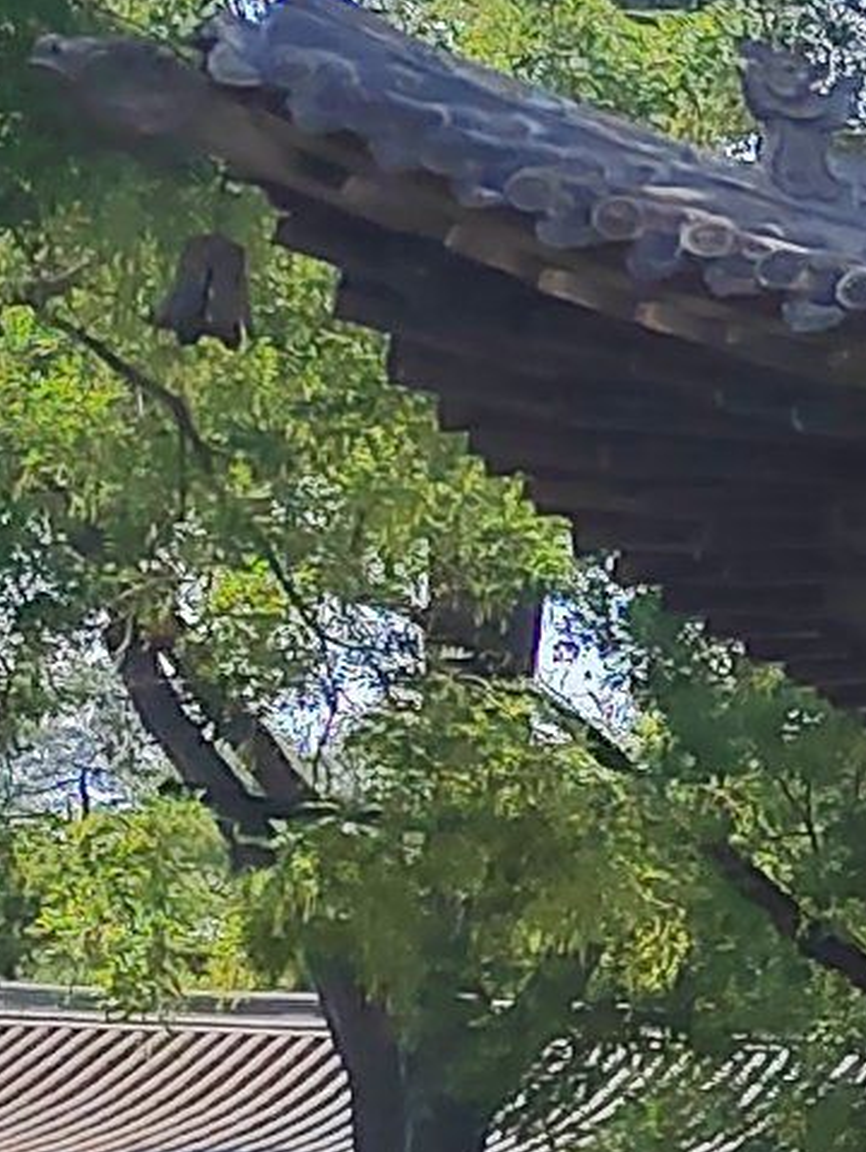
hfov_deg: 8.0
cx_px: 3266
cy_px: 1013
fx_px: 4364
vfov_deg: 14.9
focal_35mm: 131
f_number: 1.9
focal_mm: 5.52
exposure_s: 1/2000
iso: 300
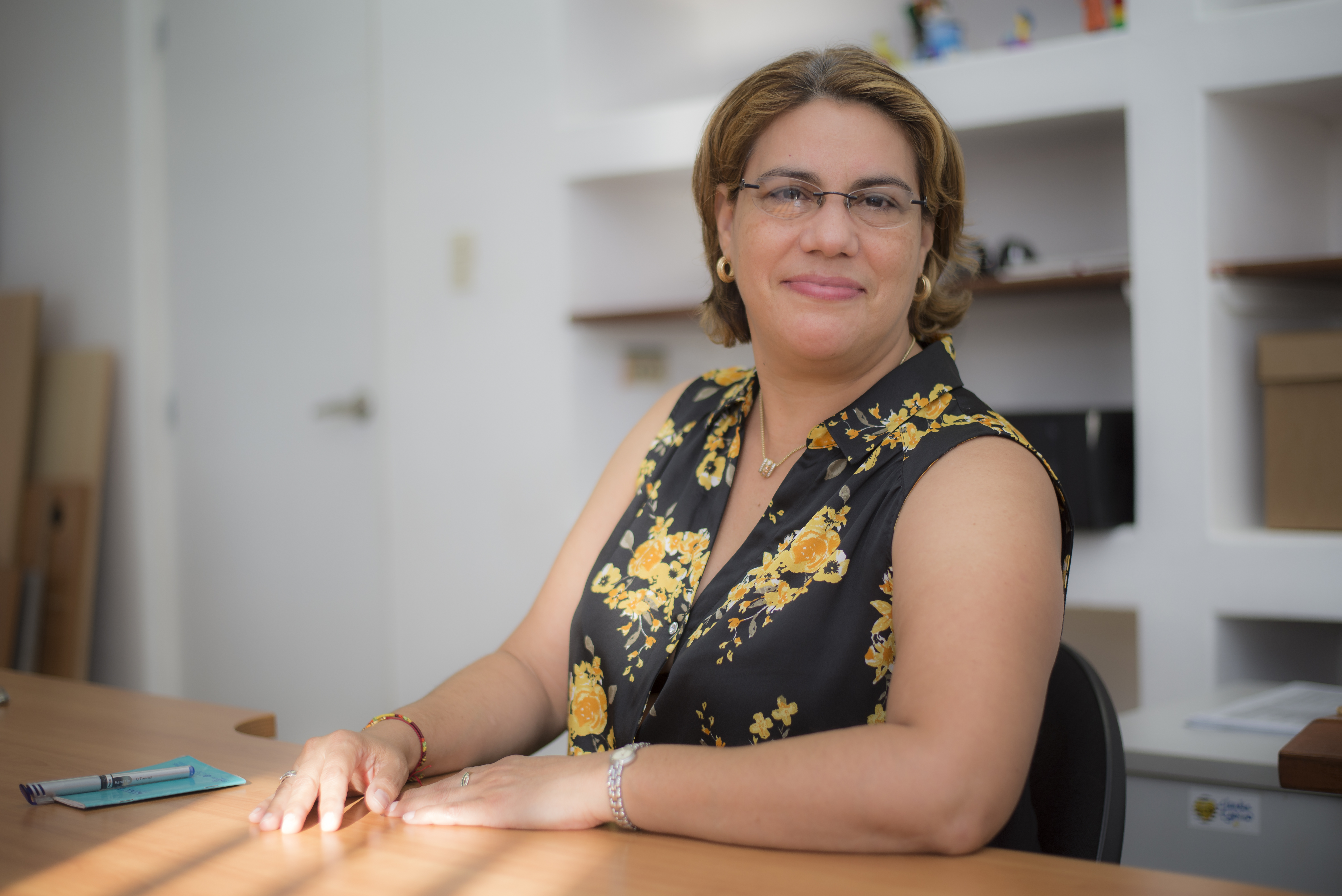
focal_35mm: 50
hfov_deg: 39.6
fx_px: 1865
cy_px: 448
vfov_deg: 27.0
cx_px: 671
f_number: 1.8
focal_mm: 50
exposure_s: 1/250
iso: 125
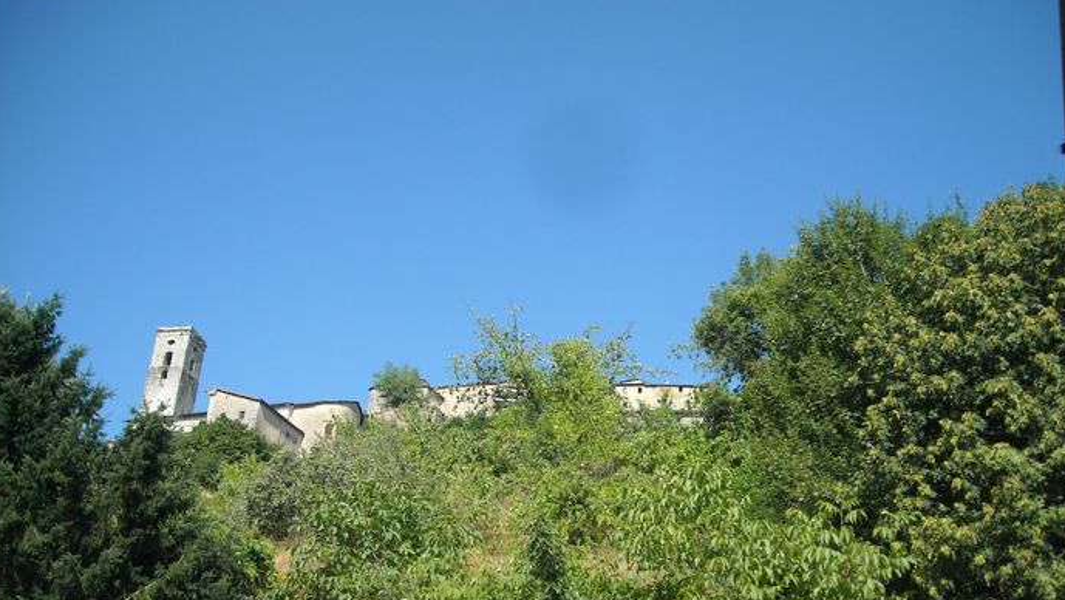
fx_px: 1102
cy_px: 370
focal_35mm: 39
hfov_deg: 51.6
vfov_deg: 30.3
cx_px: 529
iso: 95
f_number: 5.6
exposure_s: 1/250
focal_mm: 5.7
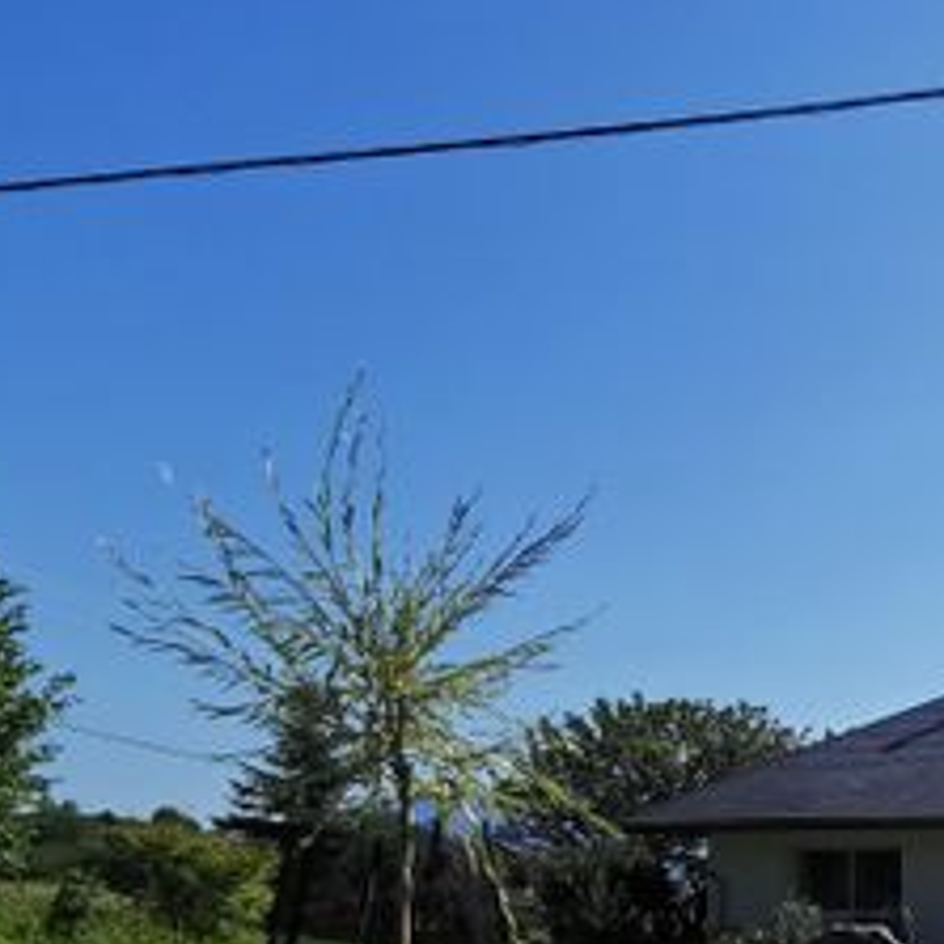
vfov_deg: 40.7
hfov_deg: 33.1
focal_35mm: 38
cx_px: 1211
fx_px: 1172
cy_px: 838
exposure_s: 1/1229
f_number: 2.2
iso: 50
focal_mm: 2.35
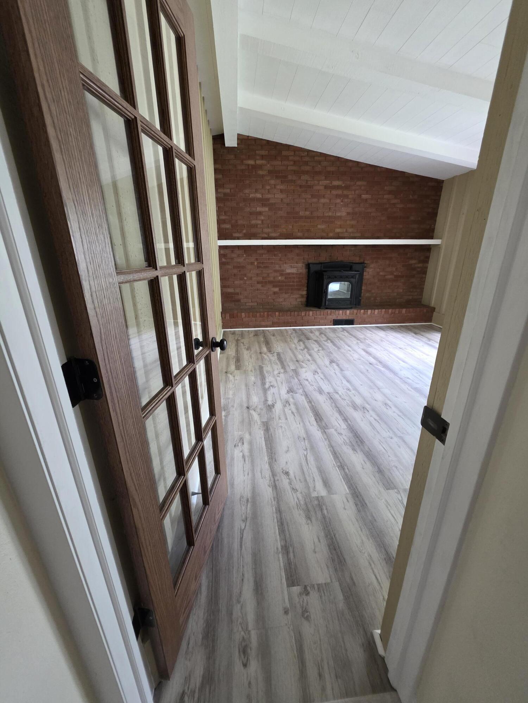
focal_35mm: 13
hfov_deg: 89.9
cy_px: 352
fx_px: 264
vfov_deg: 106.2
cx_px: 264
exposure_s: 1/60
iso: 500
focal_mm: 2.2
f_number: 1.9
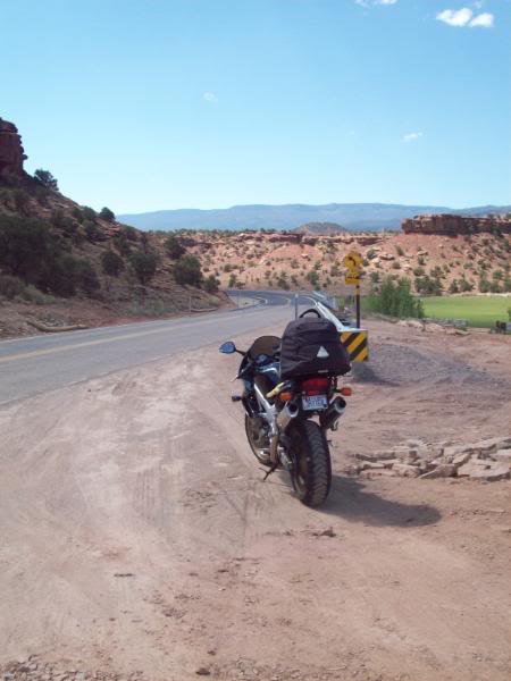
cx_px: 256
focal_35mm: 46
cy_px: 340
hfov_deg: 31.5
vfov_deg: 41.2
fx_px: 905
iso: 80
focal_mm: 7.6
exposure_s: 1/197
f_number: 6.3
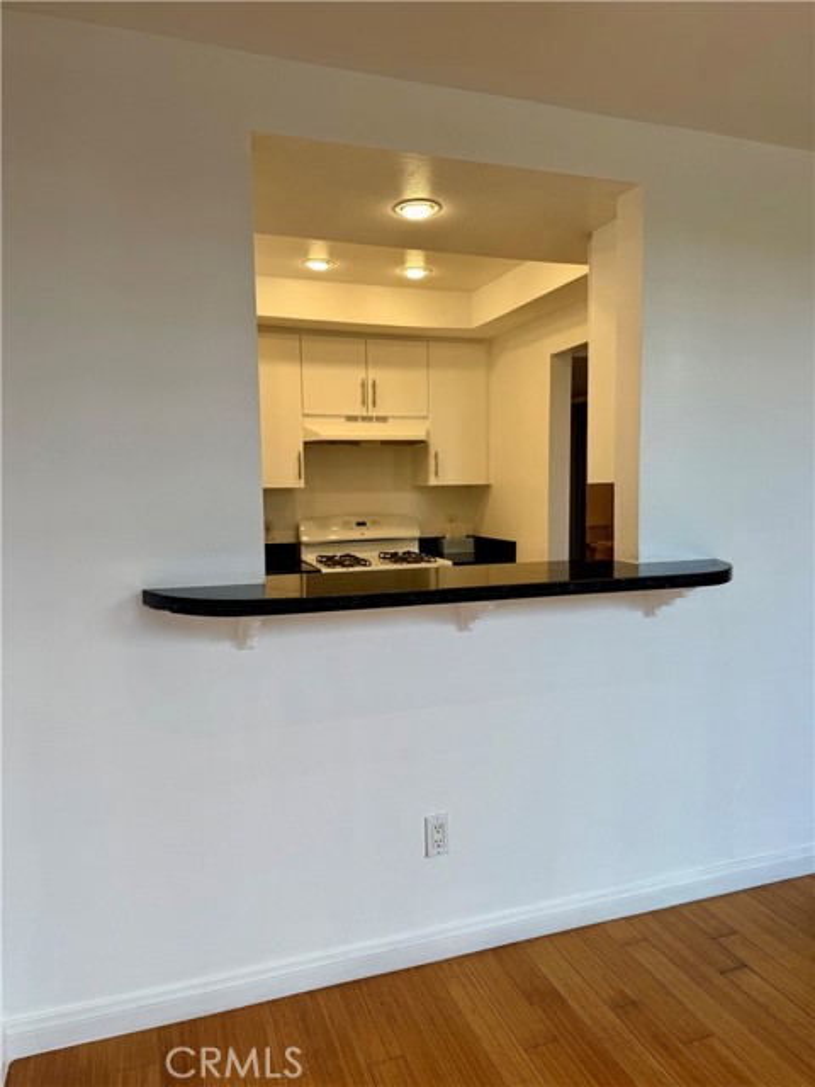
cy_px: 544
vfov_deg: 71.6
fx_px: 753
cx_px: 408
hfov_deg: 56.8
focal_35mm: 24
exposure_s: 1/214
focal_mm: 6.76
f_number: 1.78
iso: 64
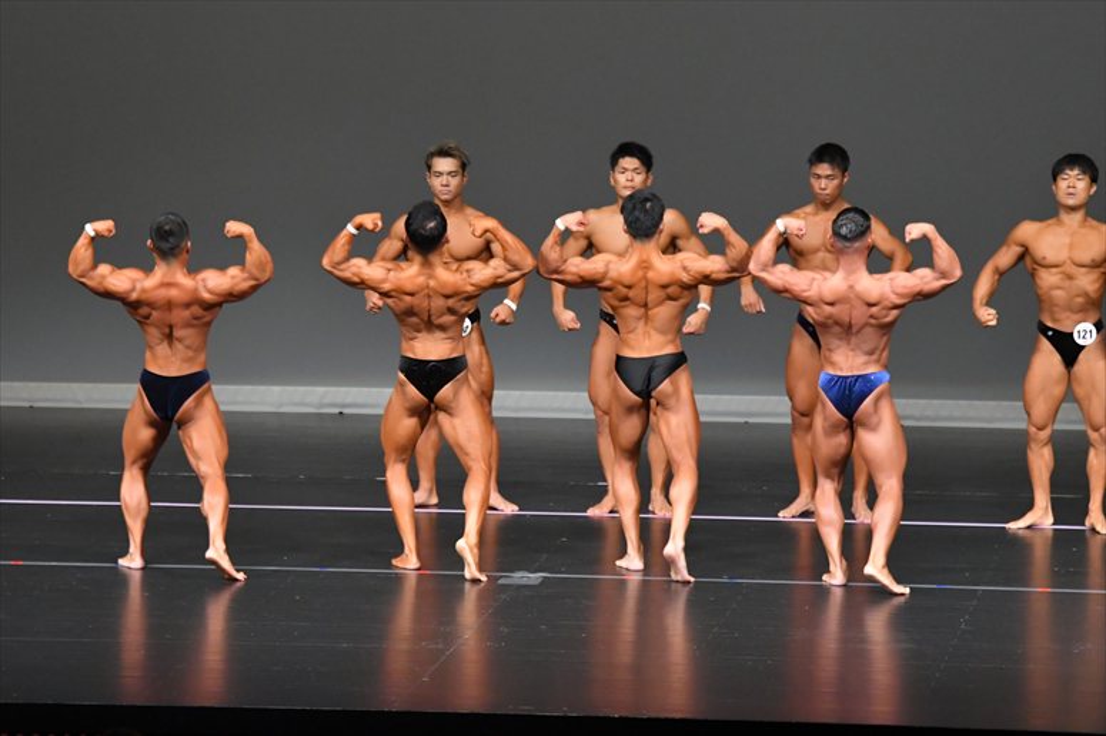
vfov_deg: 6.3
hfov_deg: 9.5
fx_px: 6664
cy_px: 368
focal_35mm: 217
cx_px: 553
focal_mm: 145
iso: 5000
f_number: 5.6
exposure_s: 1/400
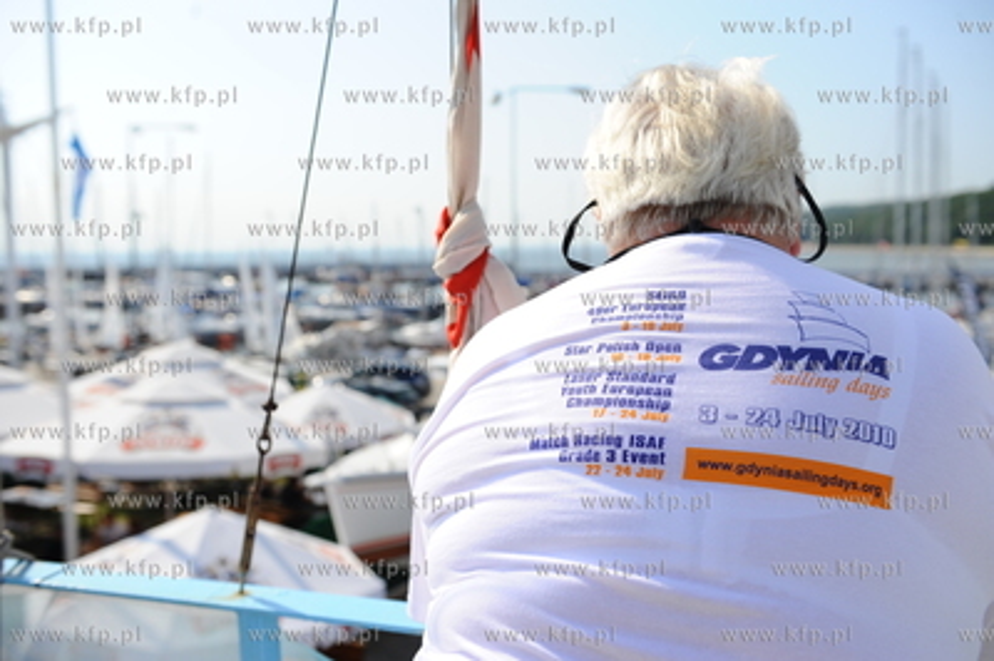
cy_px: 330
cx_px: 497
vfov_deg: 37.8
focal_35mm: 35
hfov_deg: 54.5
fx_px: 966
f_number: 4.5
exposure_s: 1/1600
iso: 200
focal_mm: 35
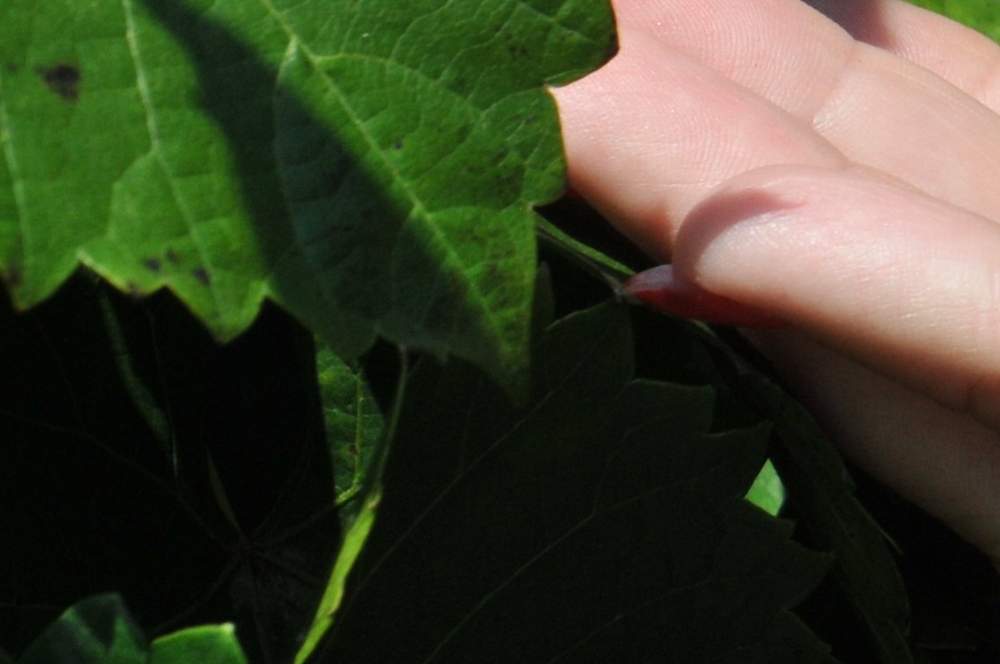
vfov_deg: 4.8
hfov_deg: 7.1
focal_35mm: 285
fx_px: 7906
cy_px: 10
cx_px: 1535
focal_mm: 50
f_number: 11
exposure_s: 1/500
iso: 400
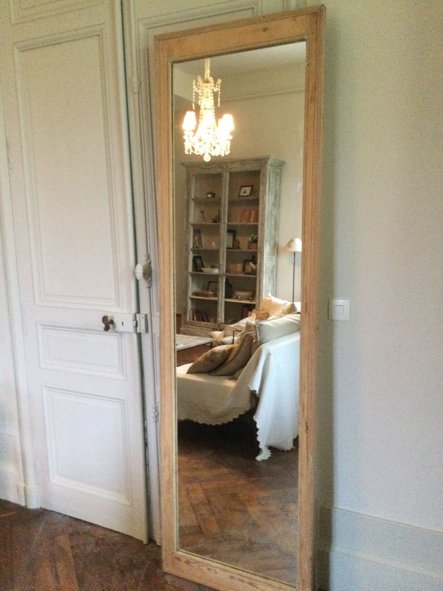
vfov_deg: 58.4
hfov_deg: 45.4
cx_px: 222
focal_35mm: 31
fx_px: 529
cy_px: 296
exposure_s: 1/17
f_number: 2.4
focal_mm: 3.3
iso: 320
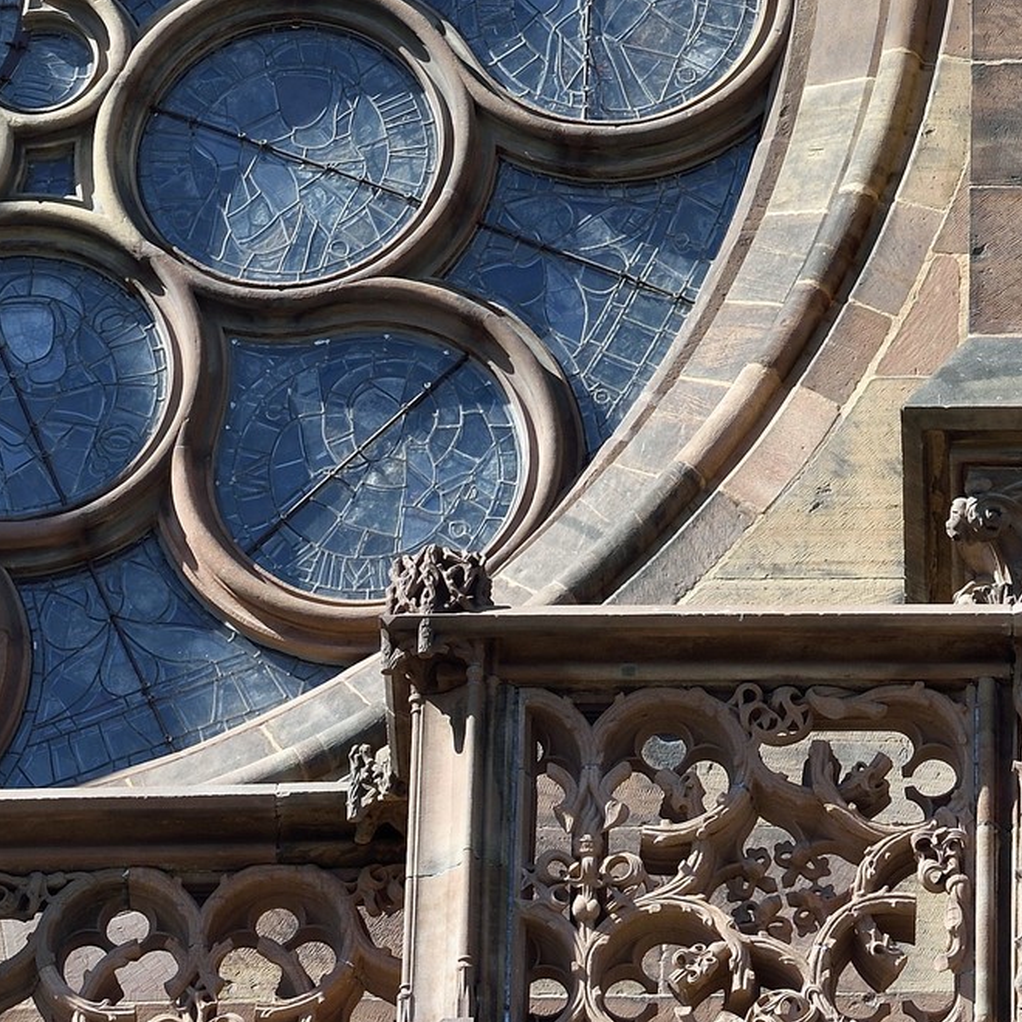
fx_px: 16534
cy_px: -699
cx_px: 1200
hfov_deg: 3.5
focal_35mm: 495
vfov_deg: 3.5
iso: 200
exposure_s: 1/250
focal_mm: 160
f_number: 9
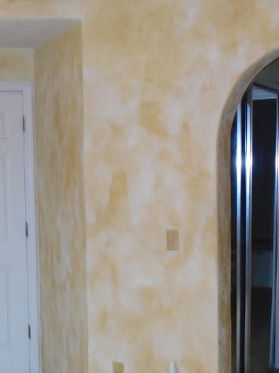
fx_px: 774
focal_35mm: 72
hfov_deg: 20.2
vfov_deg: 26.9
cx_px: 64
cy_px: 234
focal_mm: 5.4
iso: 200
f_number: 3.5
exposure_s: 1/30
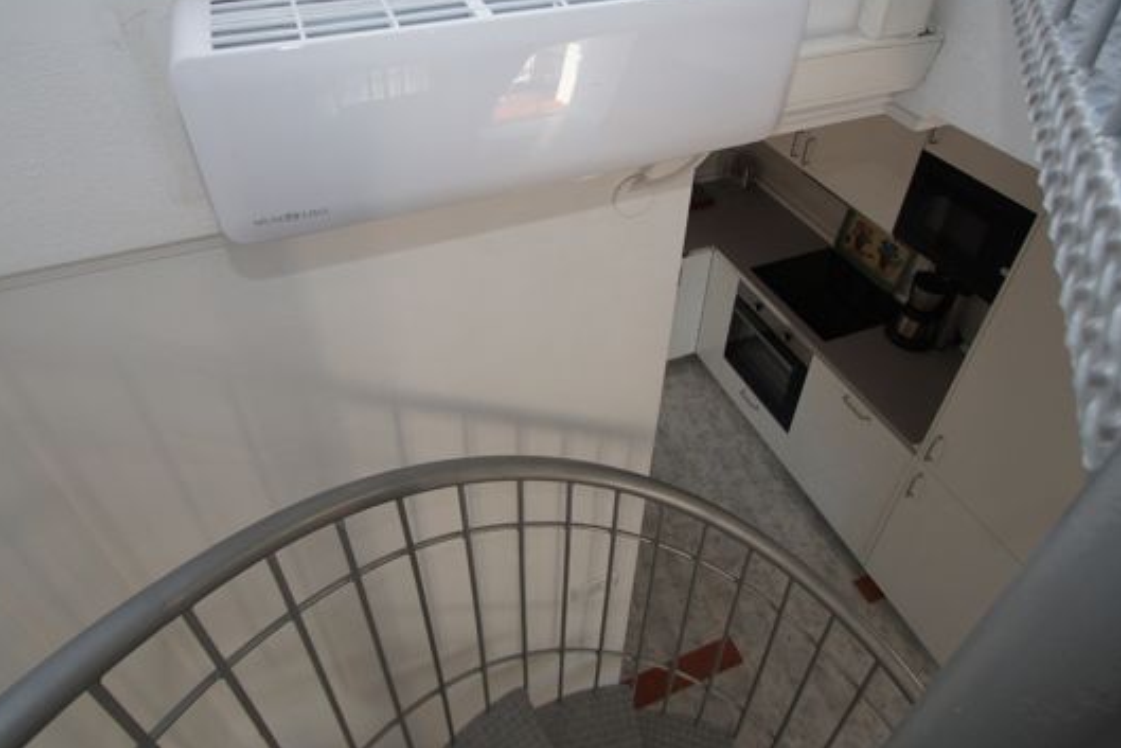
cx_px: 520
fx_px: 623
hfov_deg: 83.8
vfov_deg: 60.9
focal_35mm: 20
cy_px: 267
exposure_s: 1/160
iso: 320
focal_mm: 10
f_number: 4
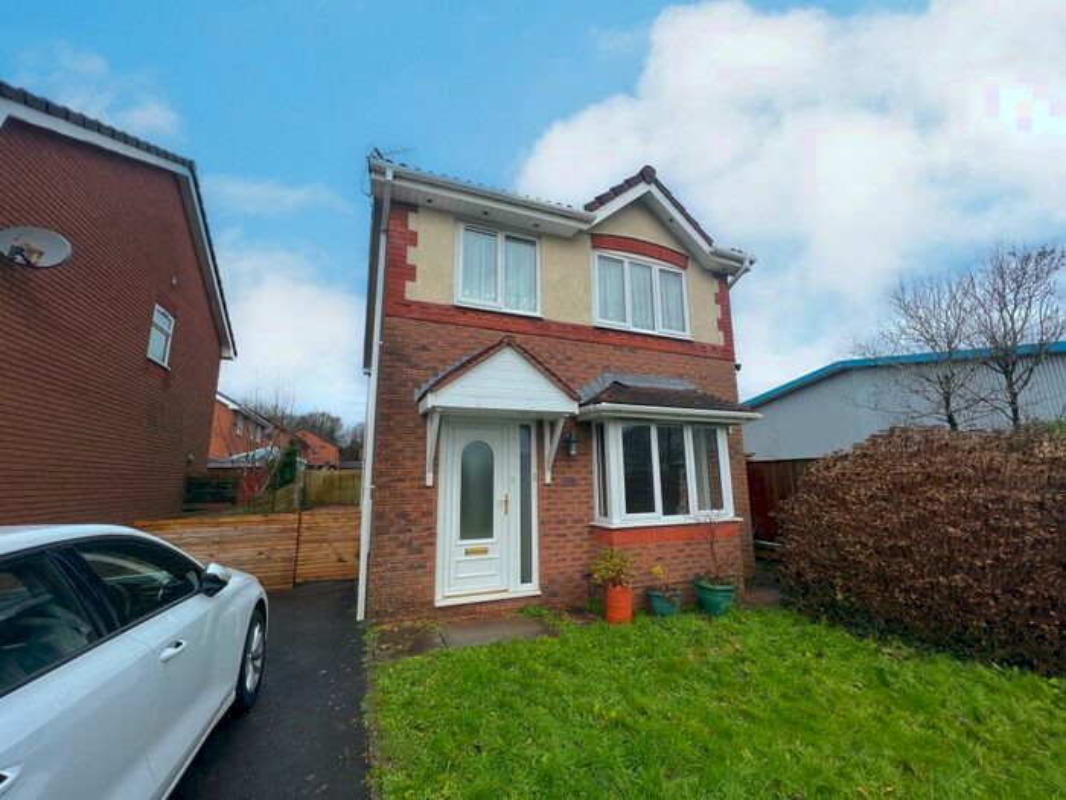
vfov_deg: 89.9
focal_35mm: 13
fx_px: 400
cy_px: 400
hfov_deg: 106.2
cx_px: 533
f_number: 1.8
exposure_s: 1/467
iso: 32
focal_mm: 1.57
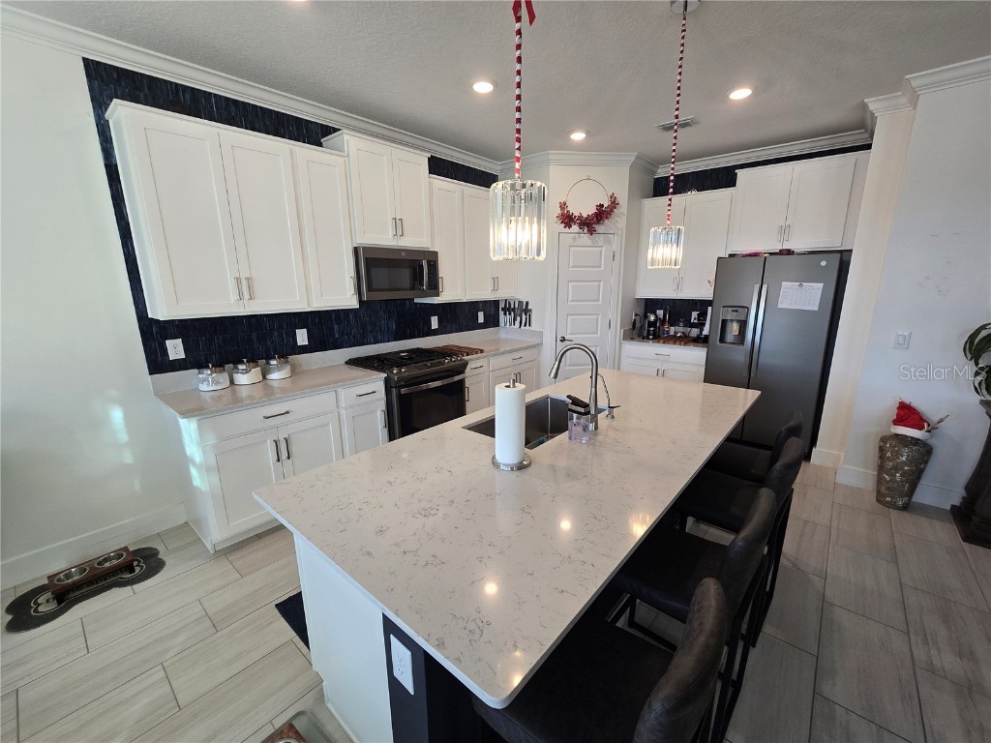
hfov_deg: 106.2
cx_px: 496
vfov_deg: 89.9
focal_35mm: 13
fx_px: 372
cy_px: 372
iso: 64
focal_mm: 2.2
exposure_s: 1/60
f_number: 2.2
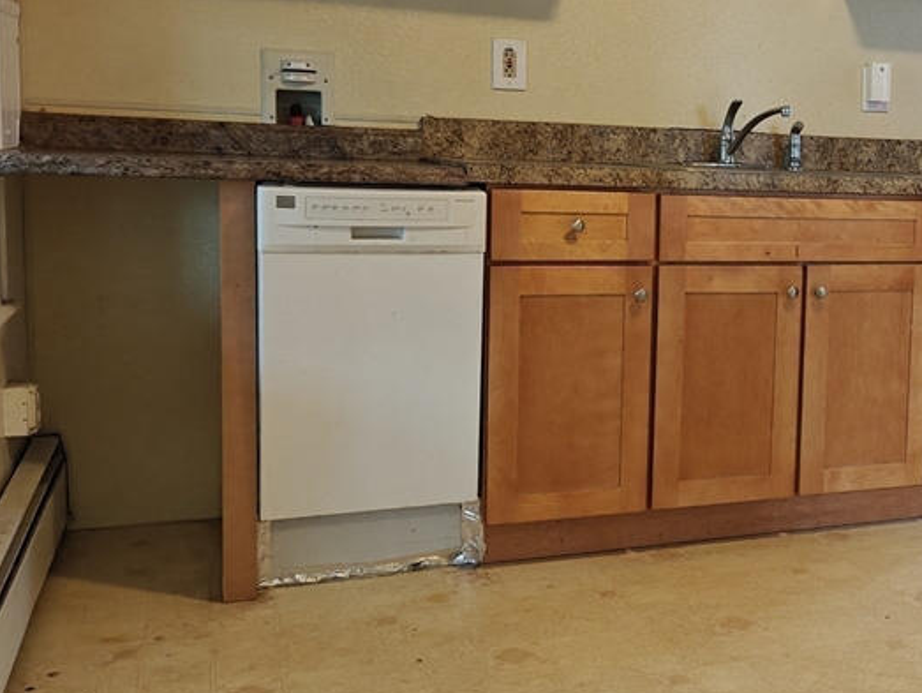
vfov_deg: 32.1
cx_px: 814
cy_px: 280
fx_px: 1199
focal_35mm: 45
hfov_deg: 39.3
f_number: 1.6
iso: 800
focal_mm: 6.06
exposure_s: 1/120
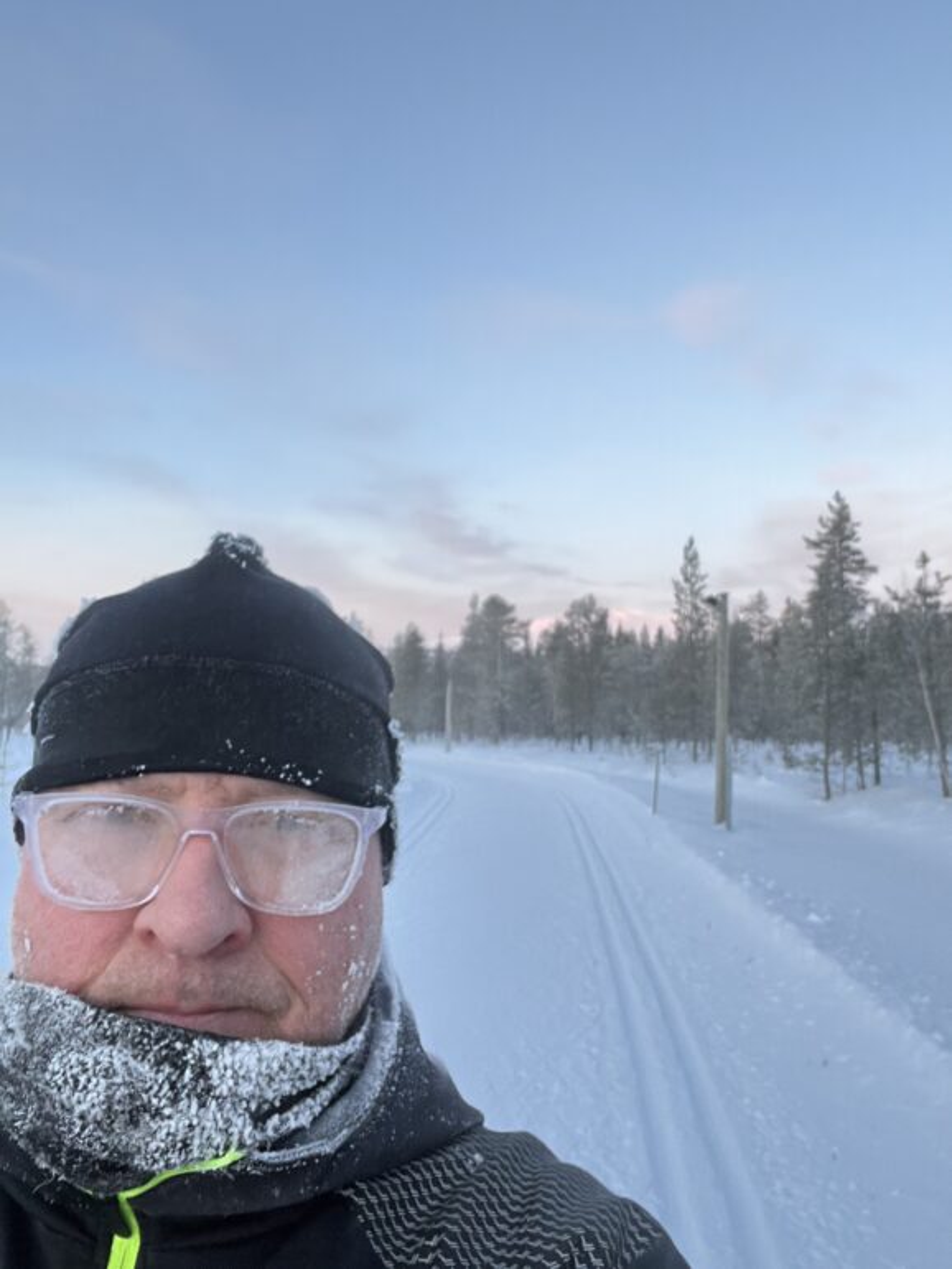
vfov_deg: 59.9
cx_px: 476
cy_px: 634
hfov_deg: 46.8
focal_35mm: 30
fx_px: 1099
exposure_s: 1/89
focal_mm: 2.71
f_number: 2.2
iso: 100
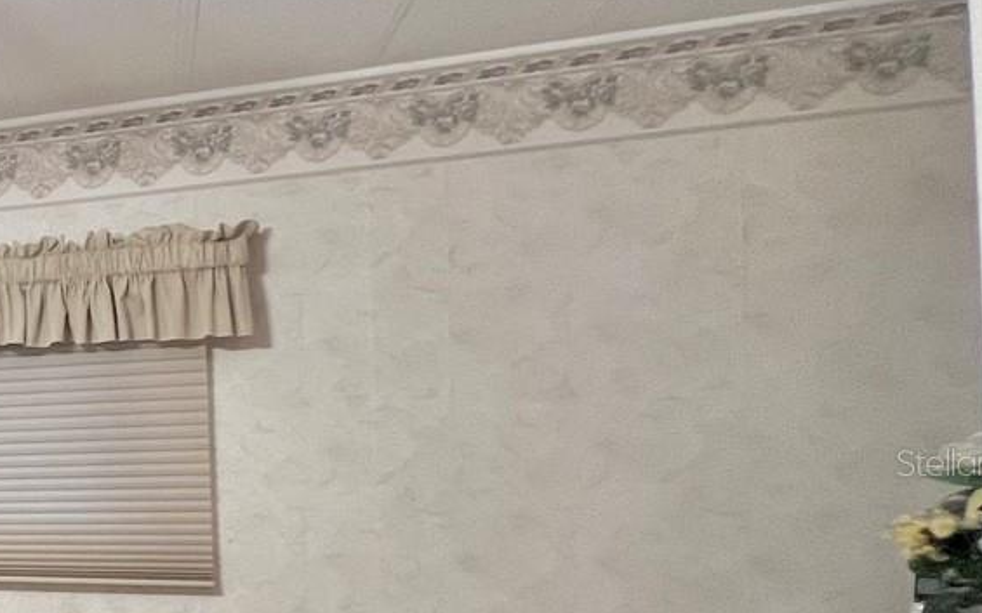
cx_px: -330
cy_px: 462
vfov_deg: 32.1
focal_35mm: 39
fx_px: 1044
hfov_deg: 33.9
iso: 250
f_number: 1.8
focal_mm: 1.57
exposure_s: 1/60
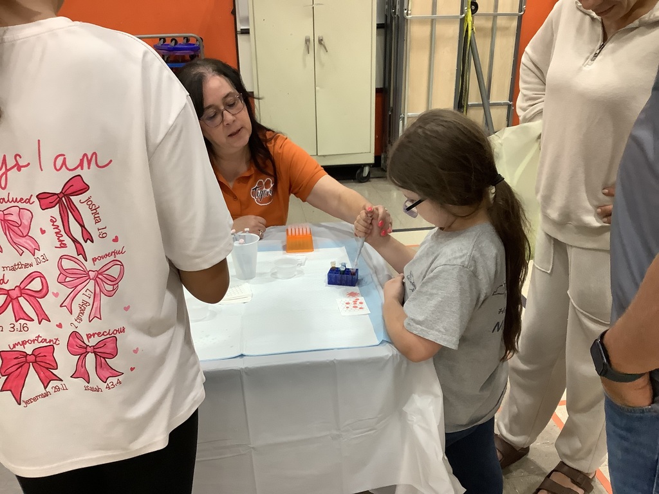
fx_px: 590
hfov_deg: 58.4
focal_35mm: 31
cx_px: 330
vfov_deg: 45.4
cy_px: 247
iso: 200
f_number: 2.4
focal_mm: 3.3
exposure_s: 1/60
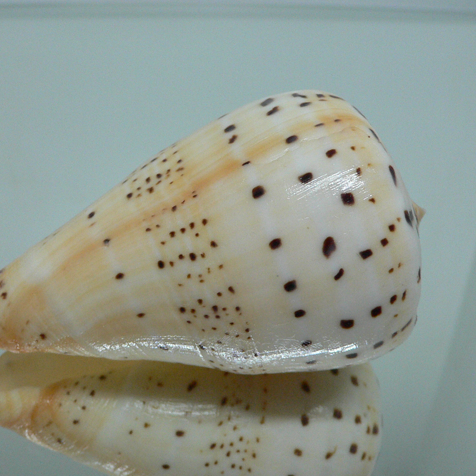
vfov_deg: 40.0
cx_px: 202
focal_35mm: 42
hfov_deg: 39.9
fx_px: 653
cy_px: 236
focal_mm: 4.6
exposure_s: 1/60
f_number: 2.8
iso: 200
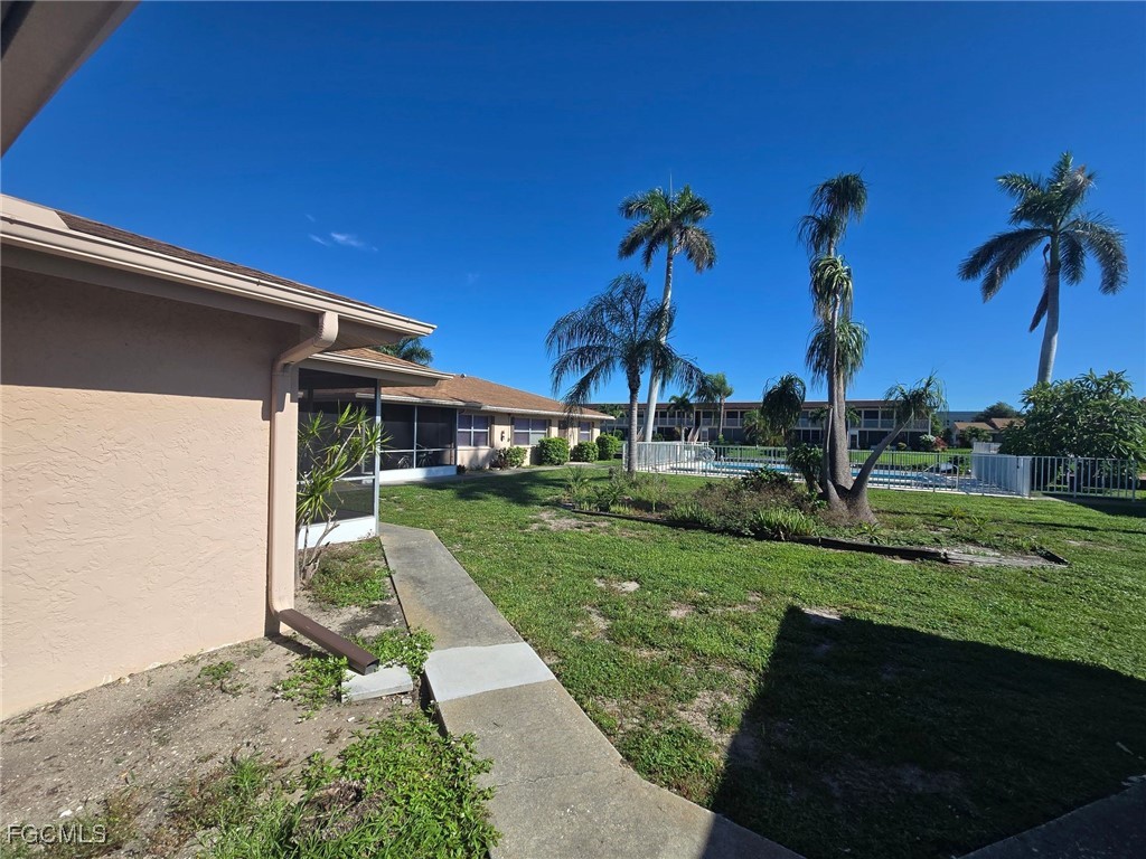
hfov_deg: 106.2
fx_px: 430
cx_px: 573
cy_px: 430
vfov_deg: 89.9
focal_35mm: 13
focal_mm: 2.2
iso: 50
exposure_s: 1/2953
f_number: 2.2
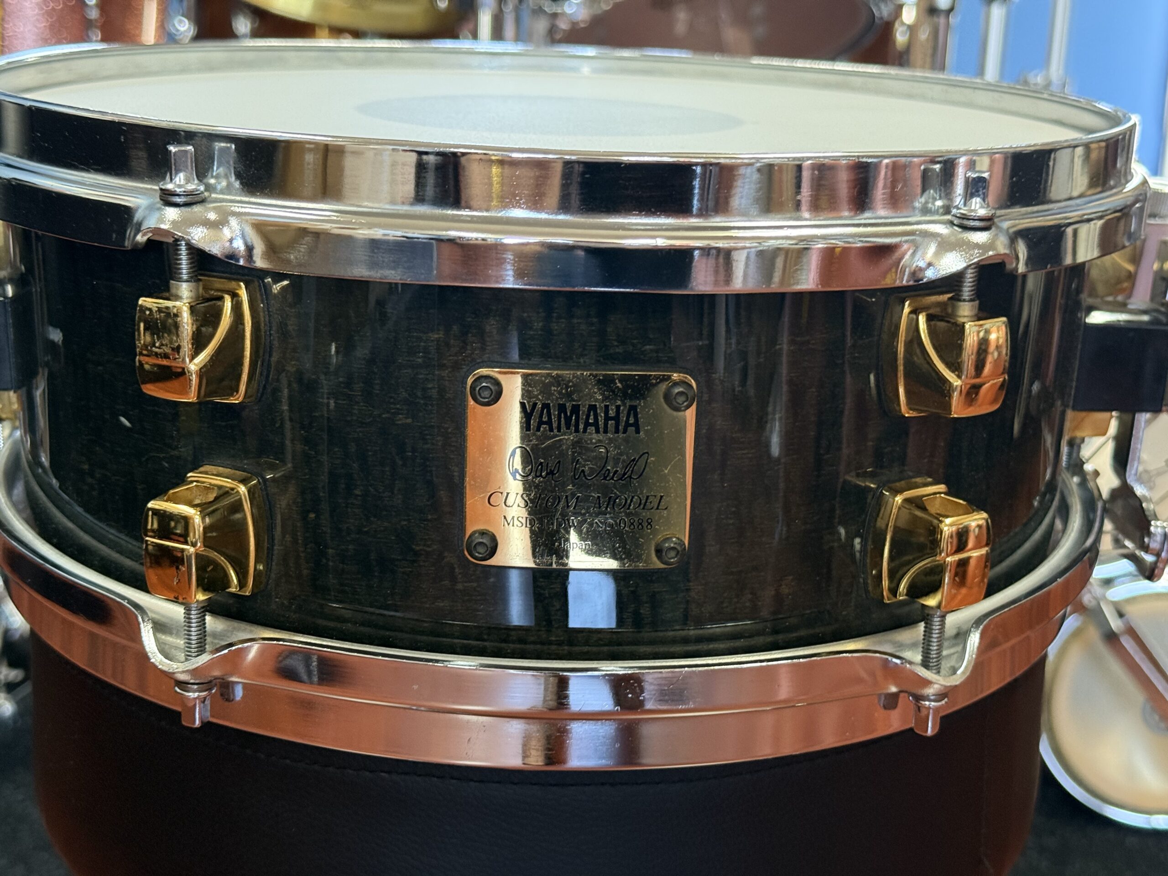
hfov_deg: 39.7
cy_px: 438
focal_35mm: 48
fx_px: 1620
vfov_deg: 30.3
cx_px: 584
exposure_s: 1/40
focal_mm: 6.76
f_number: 1.78
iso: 320
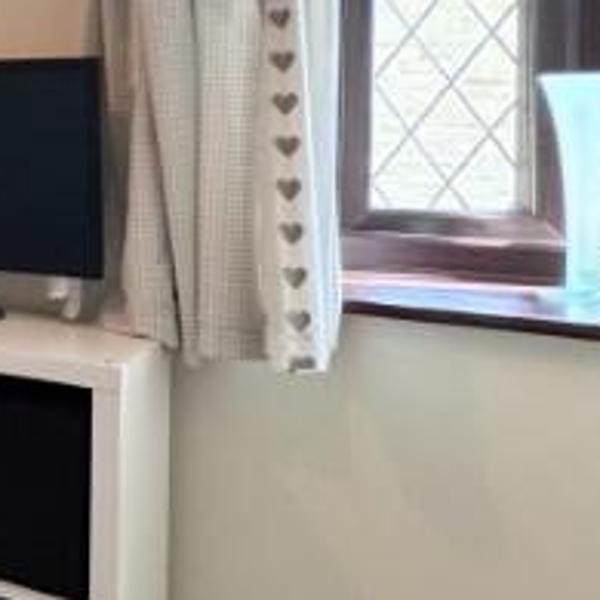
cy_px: 117
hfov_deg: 19.4
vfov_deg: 30.8
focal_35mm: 54
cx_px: -577
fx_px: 1059
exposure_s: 1/100
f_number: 2.2
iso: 320
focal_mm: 2.22
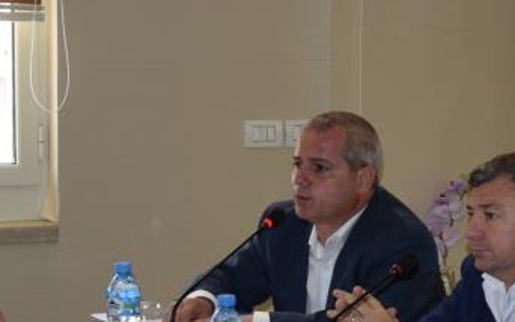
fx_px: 1797
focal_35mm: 128
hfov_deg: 15.4
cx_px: 699
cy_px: 199
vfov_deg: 10.2
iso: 800
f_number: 4.5
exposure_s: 1/80
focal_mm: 28
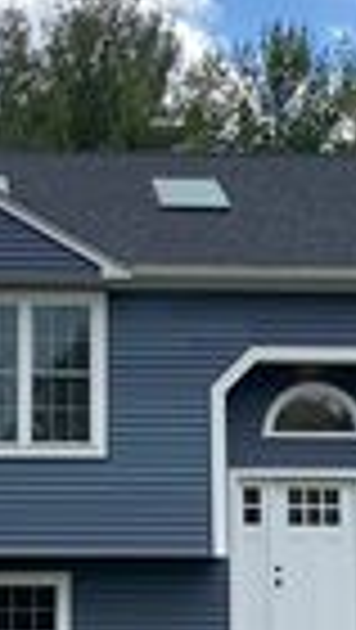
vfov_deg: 21.1
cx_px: 72
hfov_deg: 12.0
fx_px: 1691
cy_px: 367
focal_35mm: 101
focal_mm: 4.25
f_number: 1.8
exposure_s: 1/1961
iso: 32
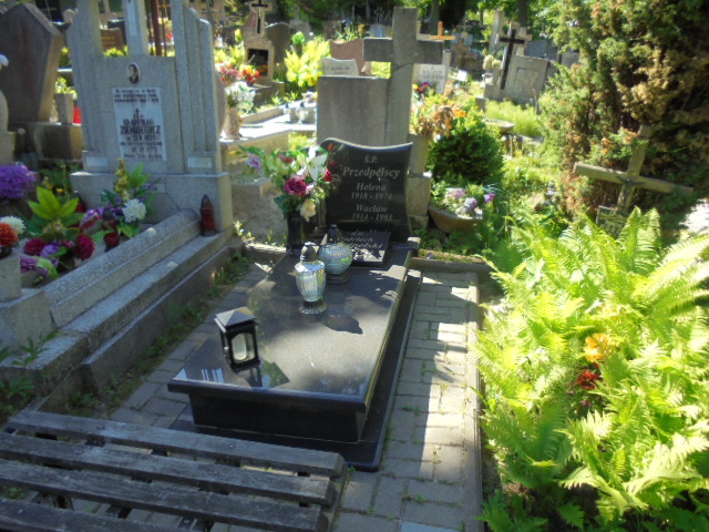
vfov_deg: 53.1
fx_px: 533
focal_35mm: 26
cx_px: 354
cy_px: 266
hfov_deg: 67.3
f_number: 3.5
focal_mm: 4.6
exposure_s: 1/200
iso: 100
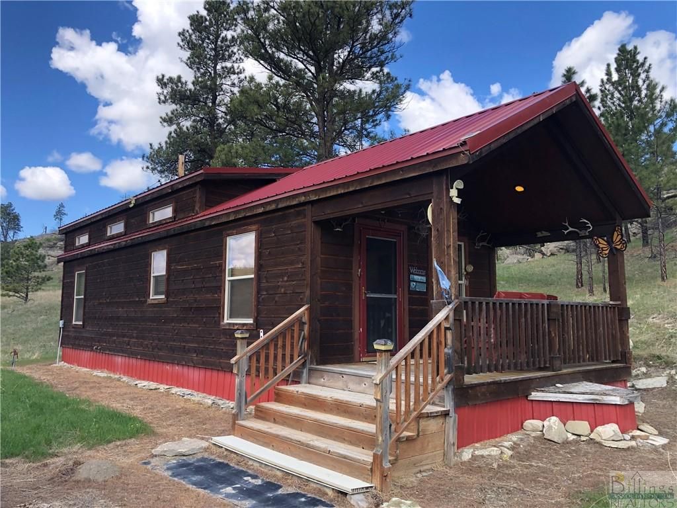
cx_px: 338
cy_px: 254
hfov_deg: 63.4
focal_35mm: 28
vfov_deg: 49.7
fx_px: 548
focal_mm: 3.99
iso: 20
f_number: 1.8
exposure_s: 1/510
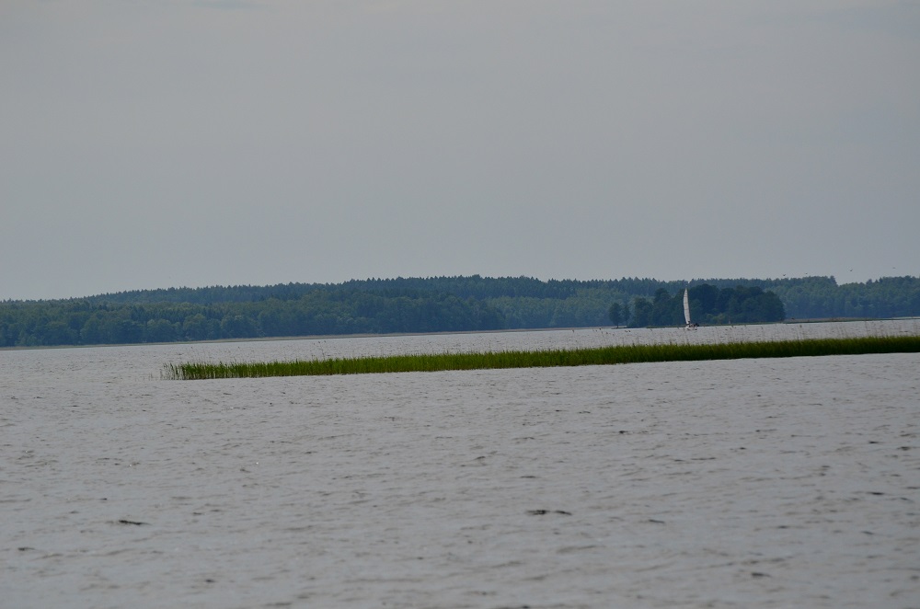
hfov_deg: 9.8
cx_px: 460
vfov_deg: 6.5
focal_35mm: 210
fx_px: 5355
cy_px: 304
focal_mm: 140
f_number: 4.8
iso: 450
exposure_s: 1/8000
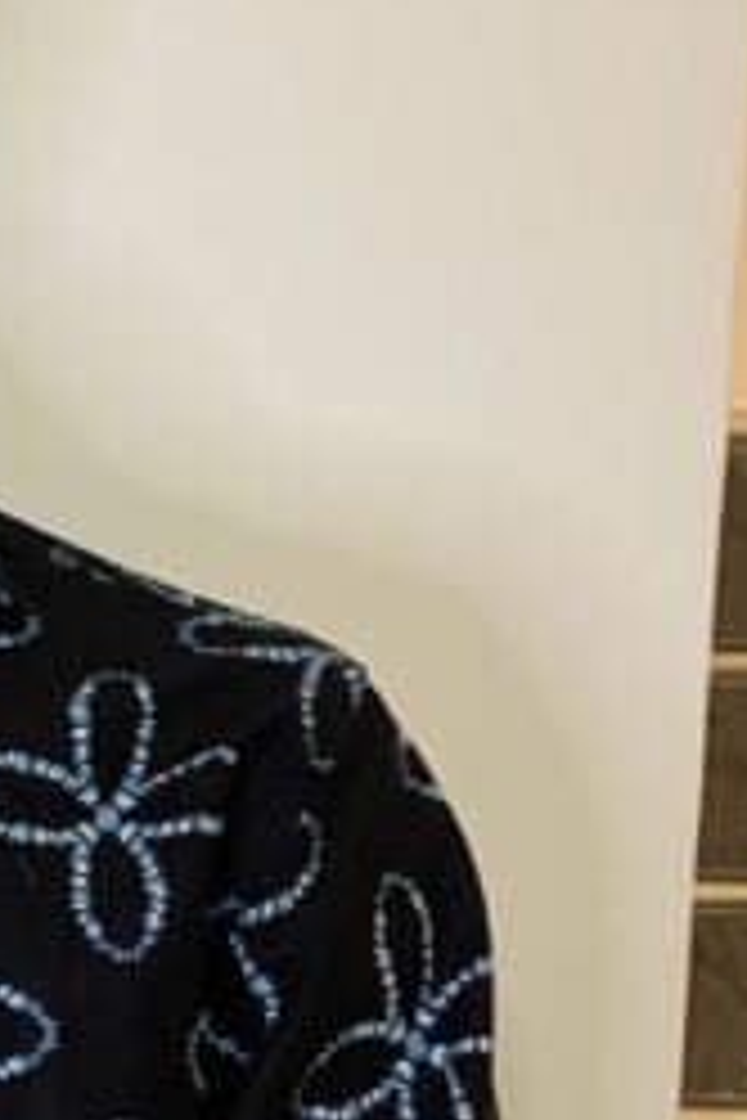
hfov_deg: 14.7
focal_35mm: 87
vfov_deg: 21.7
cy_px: 1340
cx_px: -364
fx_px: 2708
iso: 400
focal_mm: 4.25
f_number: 1.8
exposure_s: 1/56
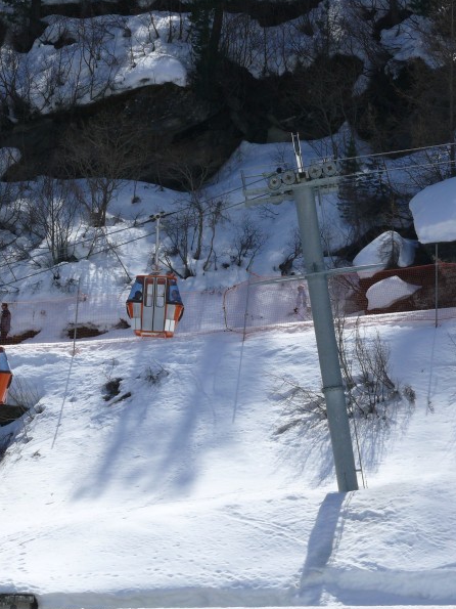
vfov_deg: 9.4
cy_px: 306
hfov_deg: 7.0
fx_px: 3707
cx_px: 294
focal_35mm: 211
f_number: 8
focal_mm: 33.3
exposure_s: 1/500
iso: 100
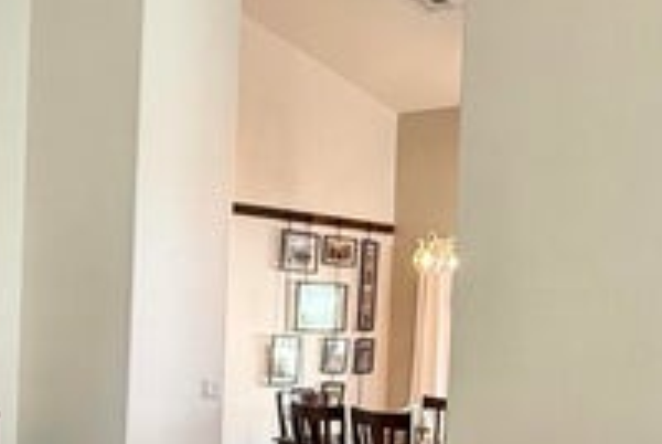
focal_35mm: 62
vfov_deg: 21.7
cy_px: 368
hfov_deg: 32.2
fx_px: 1142
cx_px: 405
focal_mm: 2.22
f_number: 2.2
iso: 250
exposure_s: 1/120
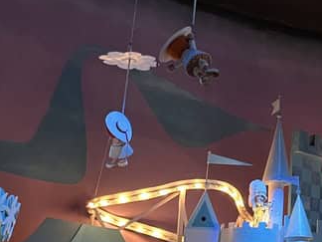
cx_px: 372
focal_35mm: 81
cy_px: 102
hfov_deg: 22.5
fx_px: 753
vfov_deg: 18.2
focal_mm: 5.1
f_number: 1.6
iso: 500
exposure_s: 1/30
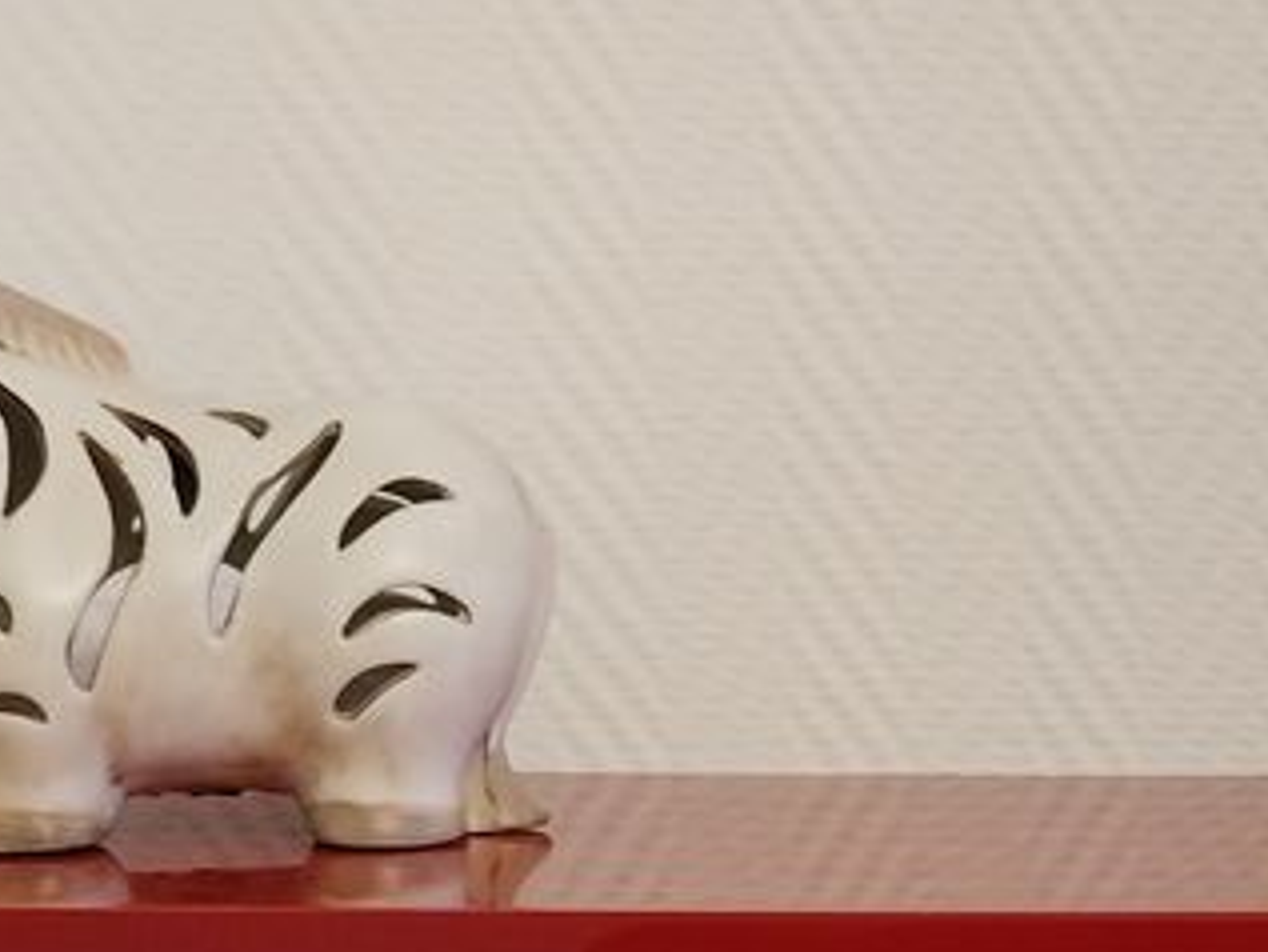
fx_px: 3005
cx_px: 1232
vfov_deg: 17.2
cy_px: 1136
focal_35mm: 82
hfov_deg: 23.0
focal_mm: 4
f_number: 1.8
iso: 400
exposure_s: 1/50
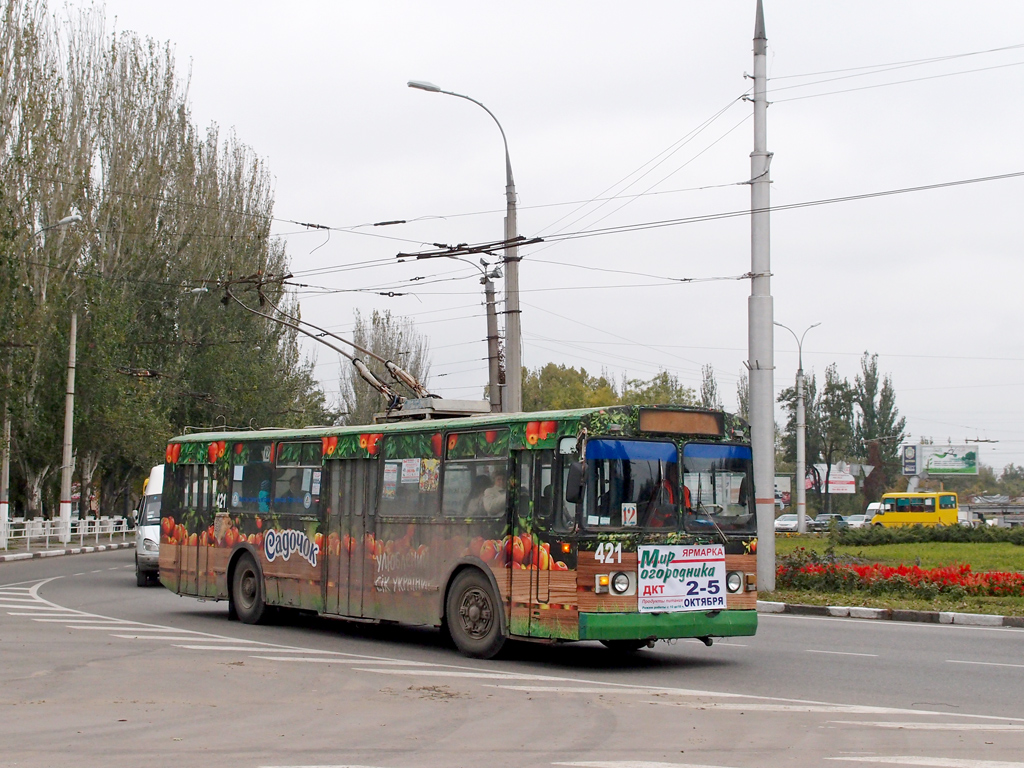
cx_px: 512
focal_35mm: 46
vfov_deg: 31.5
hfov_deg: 41.2
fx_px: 1361
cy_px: 384
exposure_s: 1/500
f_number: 4
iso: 100
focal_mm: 9.87
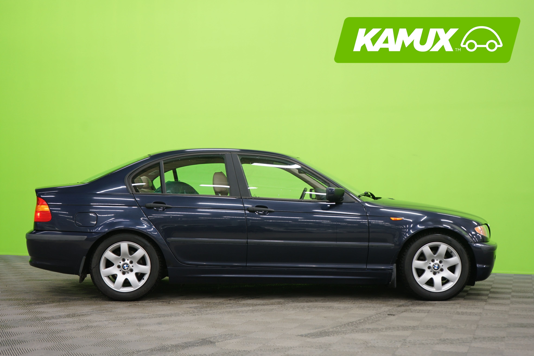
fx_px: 682
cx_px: 267
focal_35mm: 46
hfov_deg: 42.7
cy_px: 178
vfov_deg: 29.2
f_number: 4.5
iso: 400
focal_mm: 46
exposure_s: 1/6
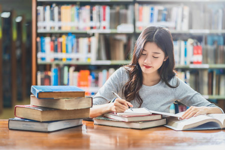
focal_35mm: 85
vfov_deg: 16.1
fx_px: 531
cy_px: 75
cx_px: 112
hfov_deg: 23.9
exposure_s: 1/100
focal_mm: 85
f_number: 2
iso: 100
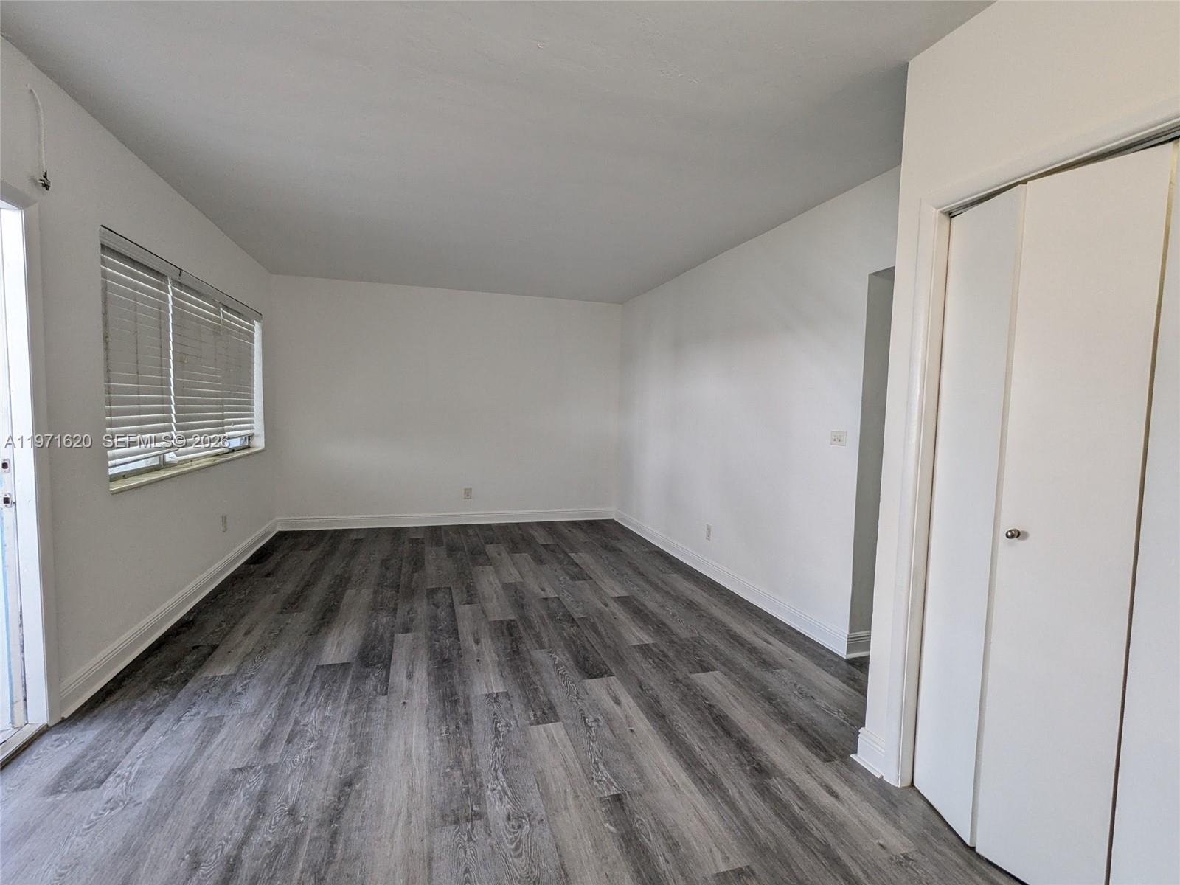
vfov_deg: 78.1
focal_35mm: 16
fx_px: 545
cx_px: 590
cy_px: 442
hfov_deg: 94.5
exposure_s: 1/60
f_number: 2.2
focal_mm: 2.35
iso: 89
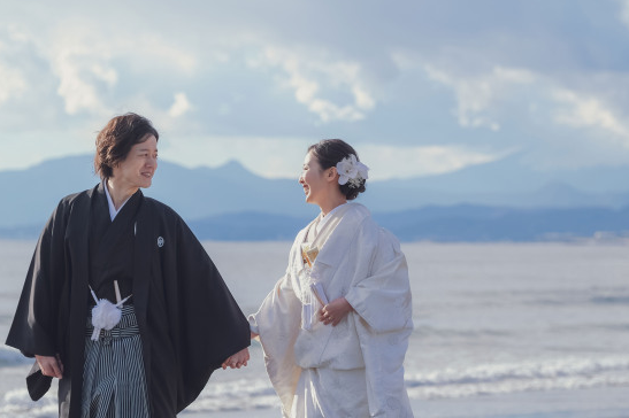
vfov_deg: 7.7
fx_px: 3091
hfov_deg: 11.6
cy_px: 191
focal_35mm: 177
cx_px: 347
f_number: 3.2
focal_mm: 80.4
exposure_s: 1/1100
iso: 160
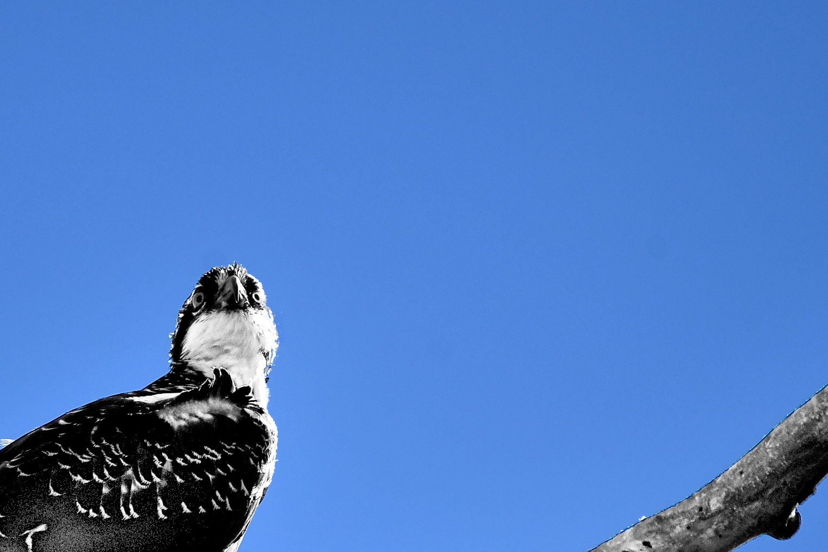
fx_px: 21275
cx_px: 400
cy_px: 401
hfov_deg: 2.2
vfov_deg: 1.5
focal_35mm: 925
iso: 400
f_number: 6.3
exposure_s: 1/4000
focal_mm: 550
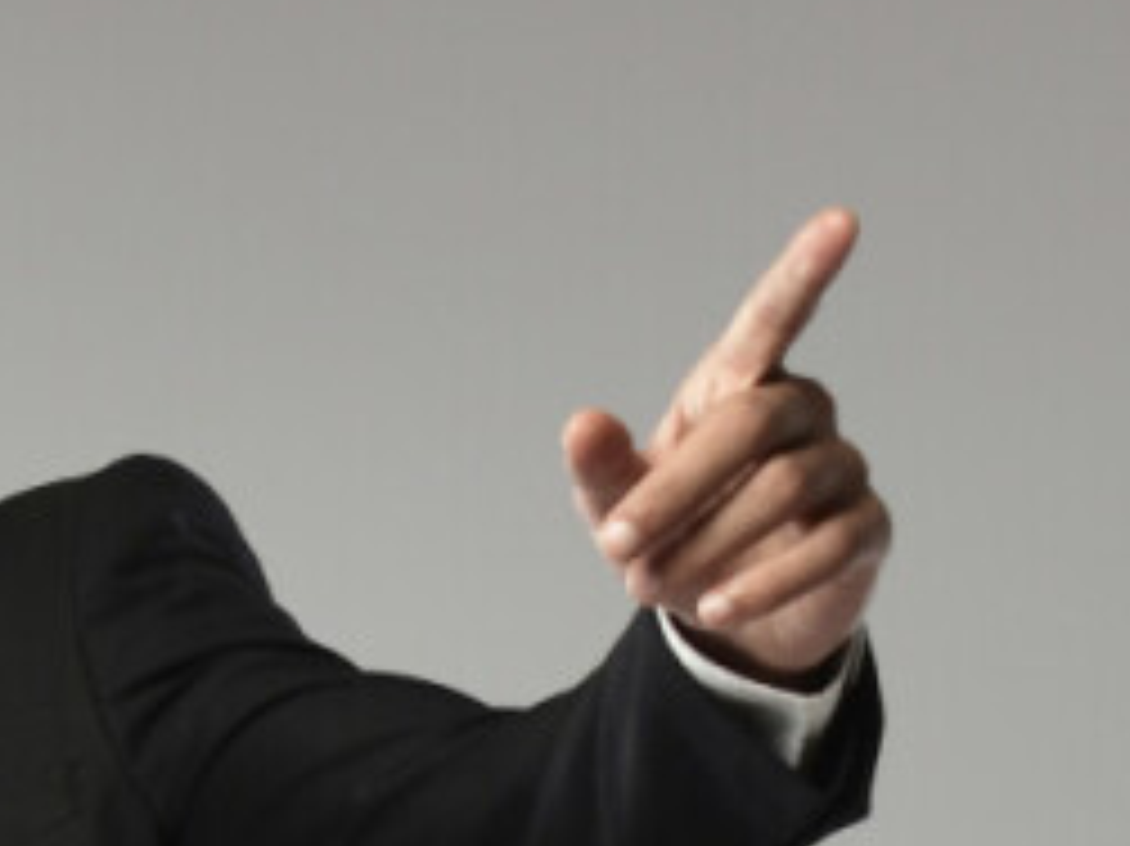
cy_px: 2178
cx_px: -167
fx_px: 5710
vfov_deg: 7.8
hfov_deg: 11.1
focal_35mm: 175
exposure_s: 1/125
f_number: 5.6
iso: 400
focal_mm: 38
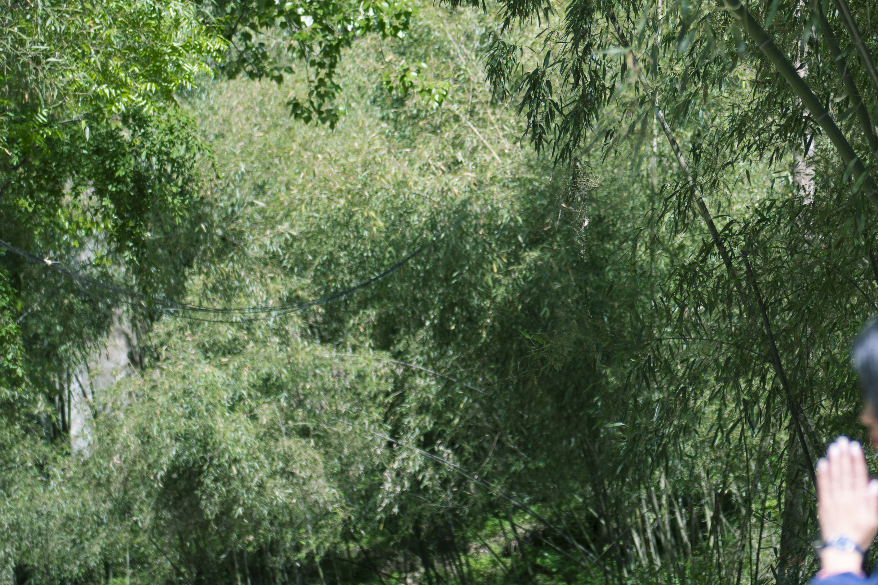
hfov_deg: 15.8
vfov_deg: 10.6
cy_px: 85
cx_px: 665
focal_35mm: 129
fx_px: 3146
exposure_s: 1/800
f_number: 2.8
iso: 100
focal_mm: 56
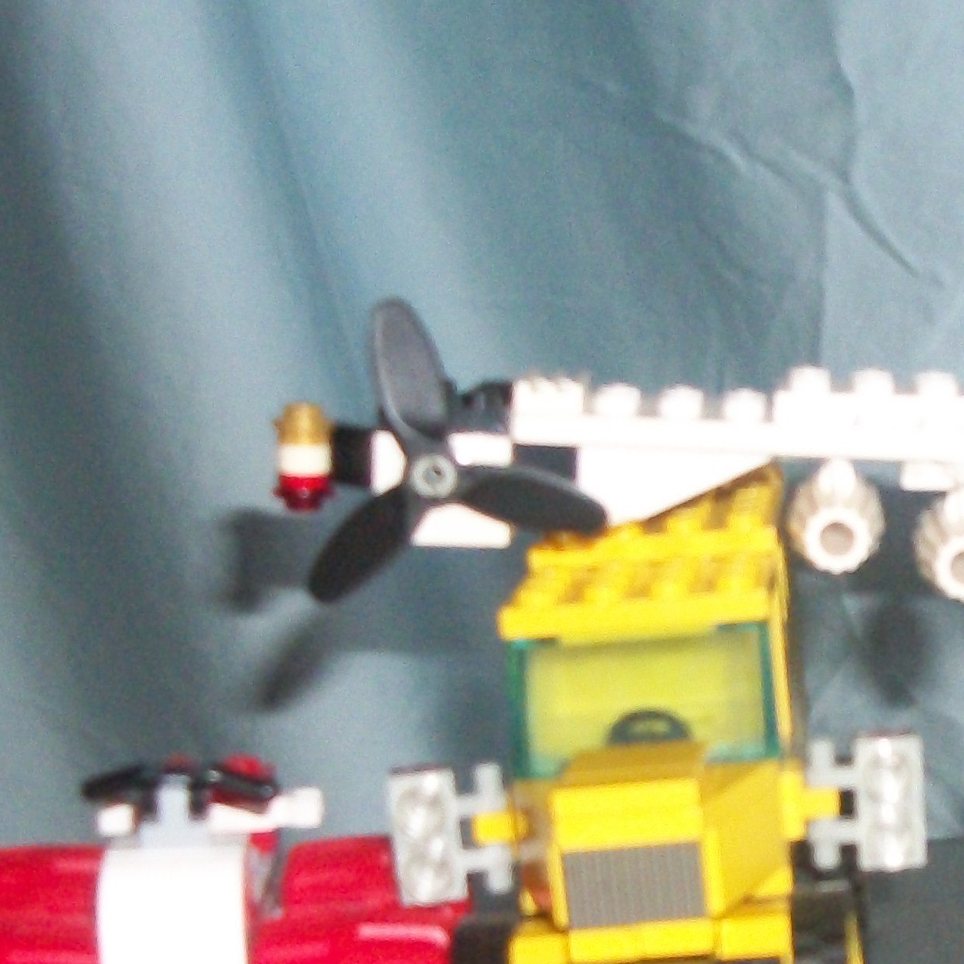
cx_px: 1051
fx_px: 2899
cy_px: 815
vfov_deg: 18.6
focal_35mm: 92
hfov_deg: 18.2
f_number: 2.9
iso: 250
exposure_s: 1/125
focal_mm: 5.7
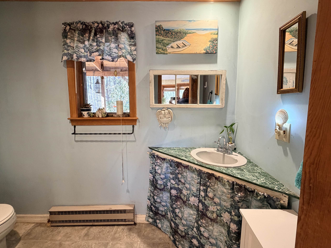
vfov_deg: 74.7
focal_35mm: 17
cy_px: 118
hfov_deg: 91.0
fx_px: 163
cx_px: 172
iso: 400
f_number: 2.2
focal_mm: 2.22
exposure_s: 1/60
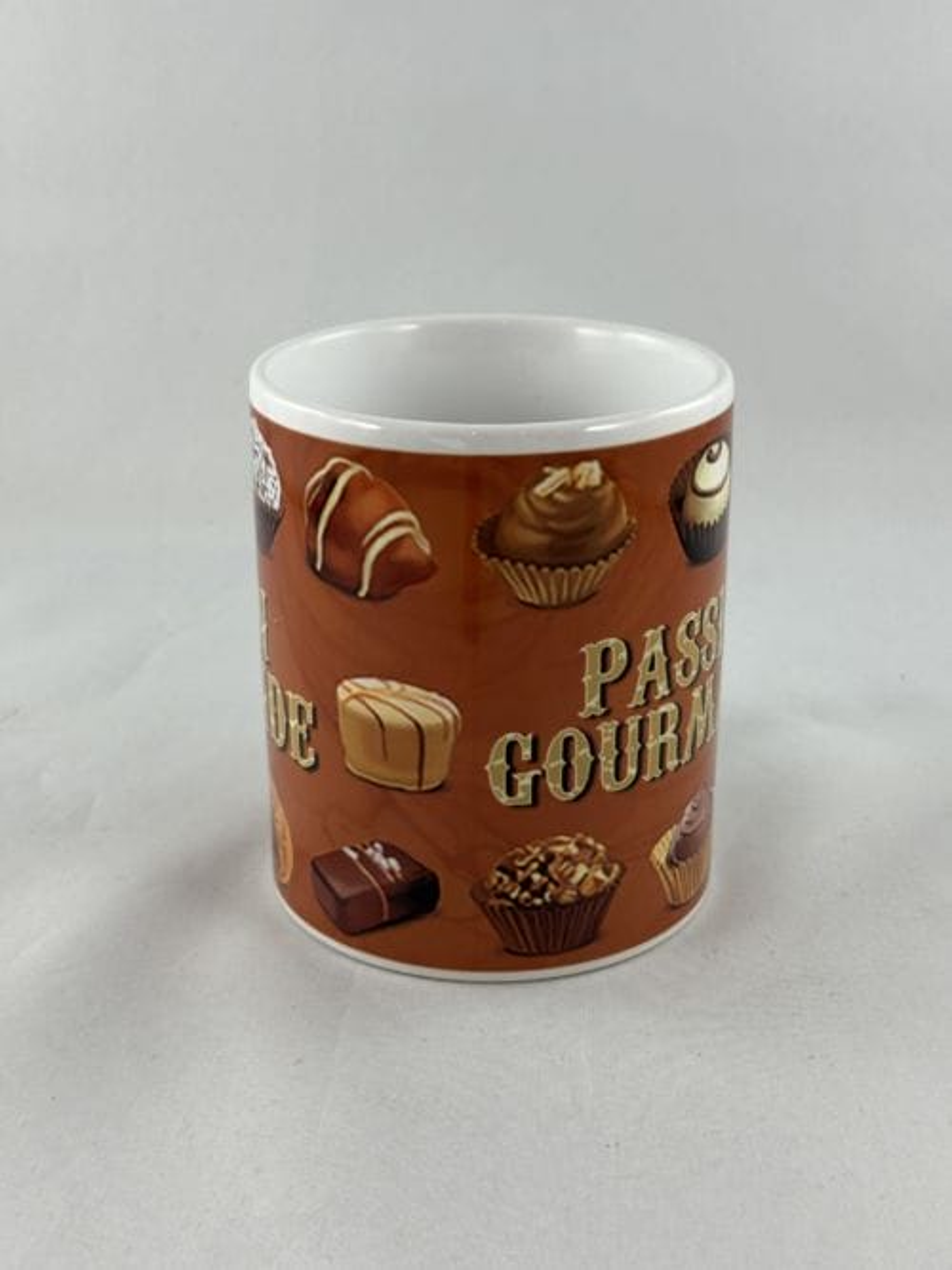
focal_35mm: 48
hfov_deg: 30.3
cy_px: 635
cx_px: 476
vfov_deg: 39.7
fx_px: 1761
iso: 64
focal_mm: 6.86
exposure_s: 1/100
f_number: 1.78
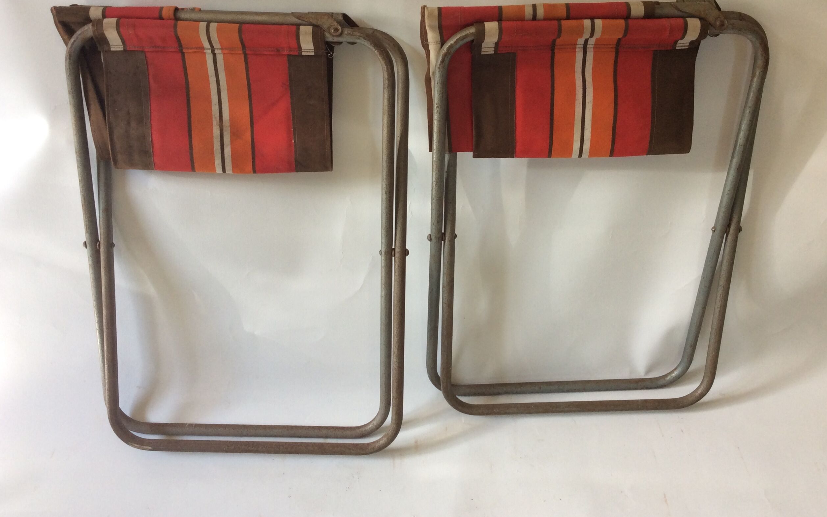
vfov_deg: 36.1
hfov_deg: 55.3
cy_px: 201
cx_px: 421
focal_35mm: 35
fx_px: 789
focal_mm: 3.3
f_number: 2.4
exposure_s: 1/50
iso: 40
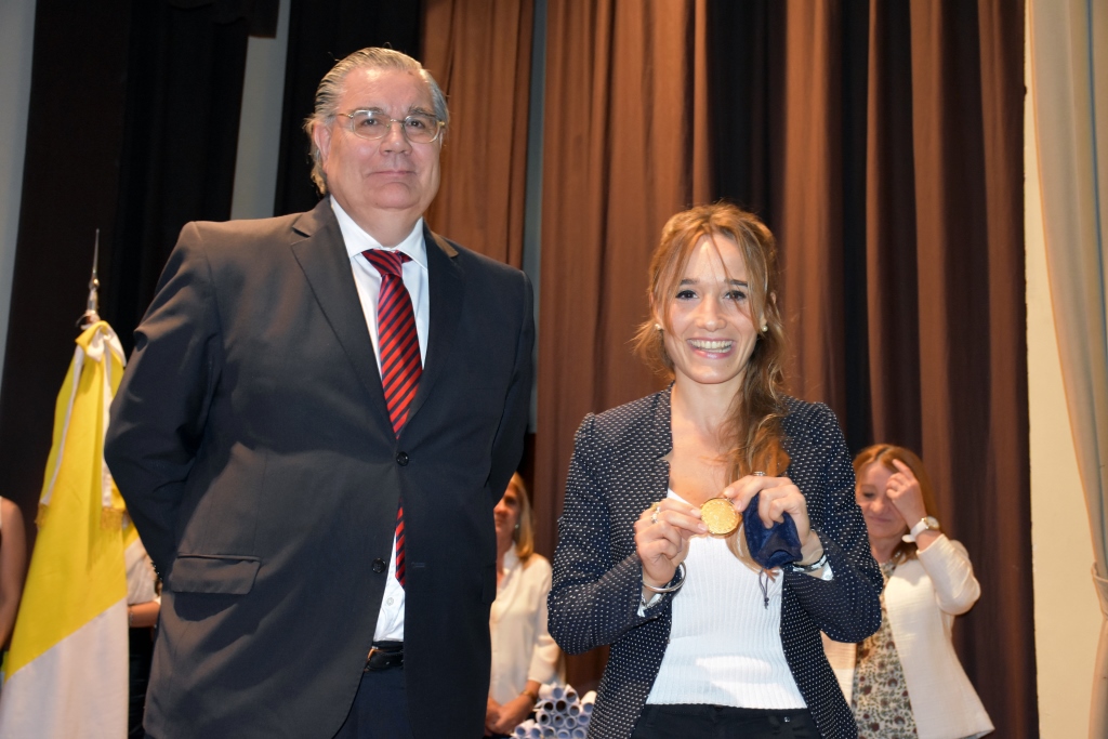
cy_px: 370
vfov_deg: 26.5
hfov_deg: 38.9
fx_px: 1570
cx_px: 554
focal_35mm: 51
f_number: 4.2
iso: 2200
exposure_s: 1/60
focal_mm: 34
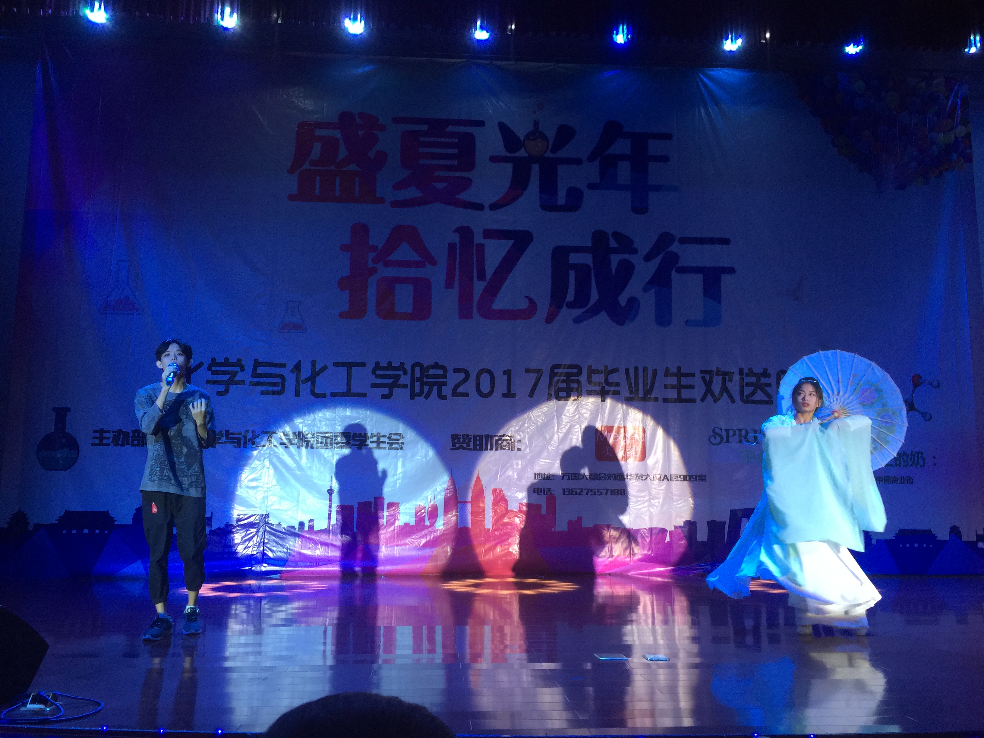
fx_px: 824
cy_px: 369
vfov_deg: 48.2
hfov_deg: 61.7
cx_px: 492
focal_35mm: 29
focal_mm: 4.15
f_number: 2.2
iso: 64
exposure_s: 1/33
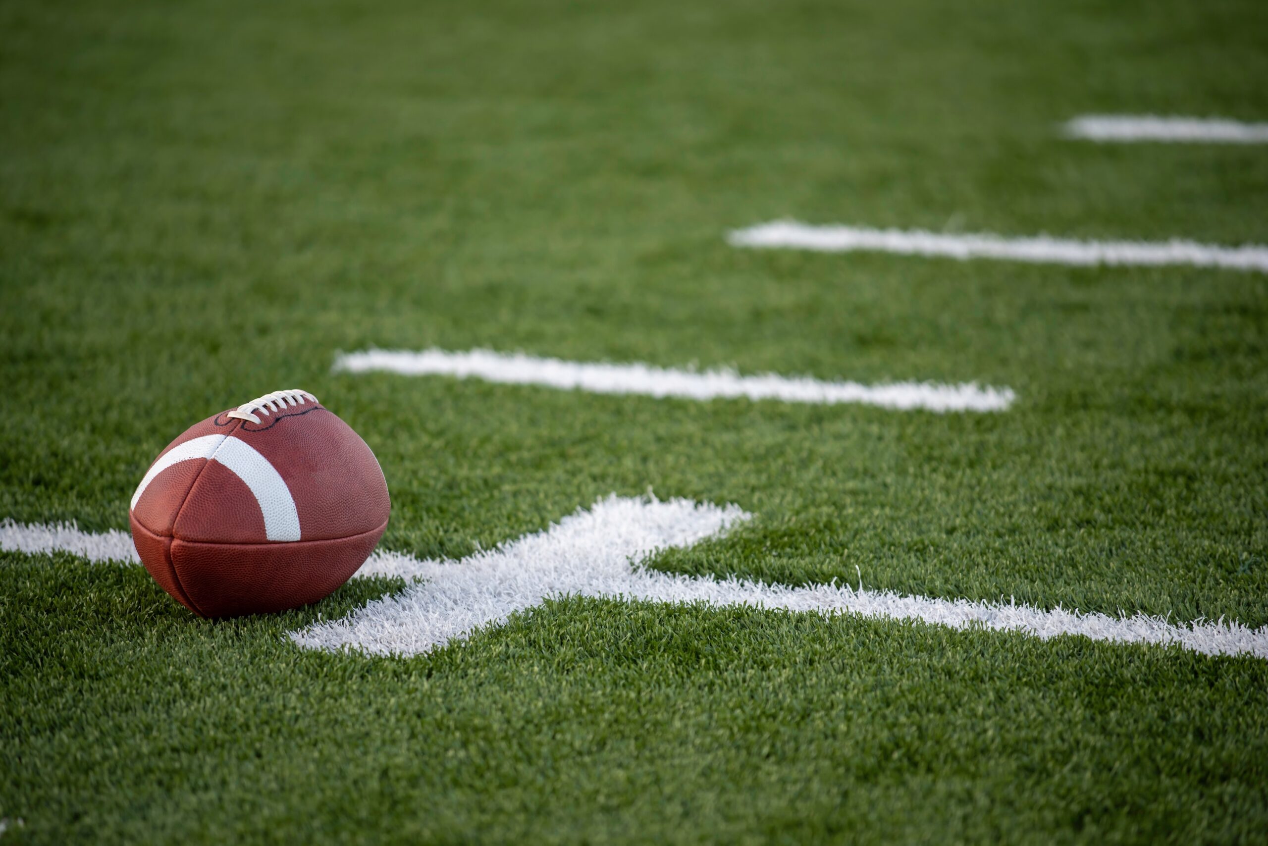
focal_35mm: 185
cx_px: 634
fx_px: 6517
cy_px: 423
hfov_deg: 11.1
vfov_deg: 7.4
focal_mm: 185
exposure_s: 1/80
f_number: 4
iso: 200
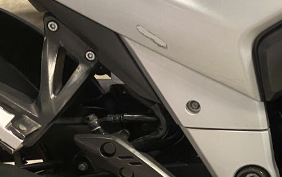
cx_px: 354
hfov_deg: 25.2
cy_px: 152
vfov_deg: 17.9
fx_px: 554
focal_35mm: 72
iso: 640
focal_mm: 4.25
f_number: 1.8
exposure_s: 1/33
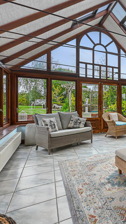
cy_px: 108
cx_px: 150
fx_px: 141
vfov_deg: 76.7
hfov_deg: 37.0
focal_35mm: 24
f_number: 8
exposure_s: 1/3
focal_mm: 14.5
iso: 400
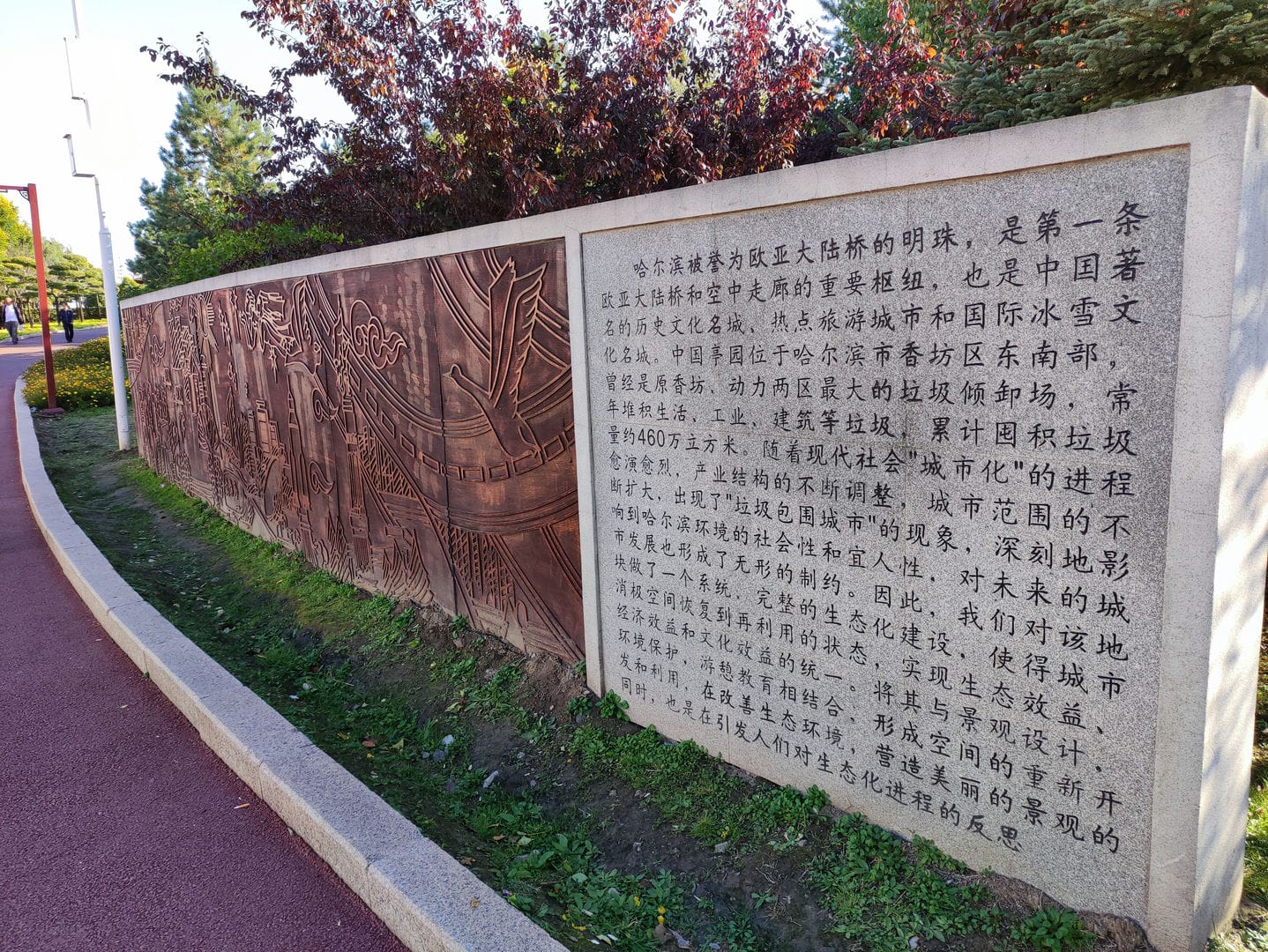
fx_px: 916
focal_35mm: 25
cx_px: 634
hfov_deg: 69.4
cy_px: 476
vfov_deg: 54.9
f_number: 1.89
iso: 50
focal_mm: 5.43
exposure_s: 1/263
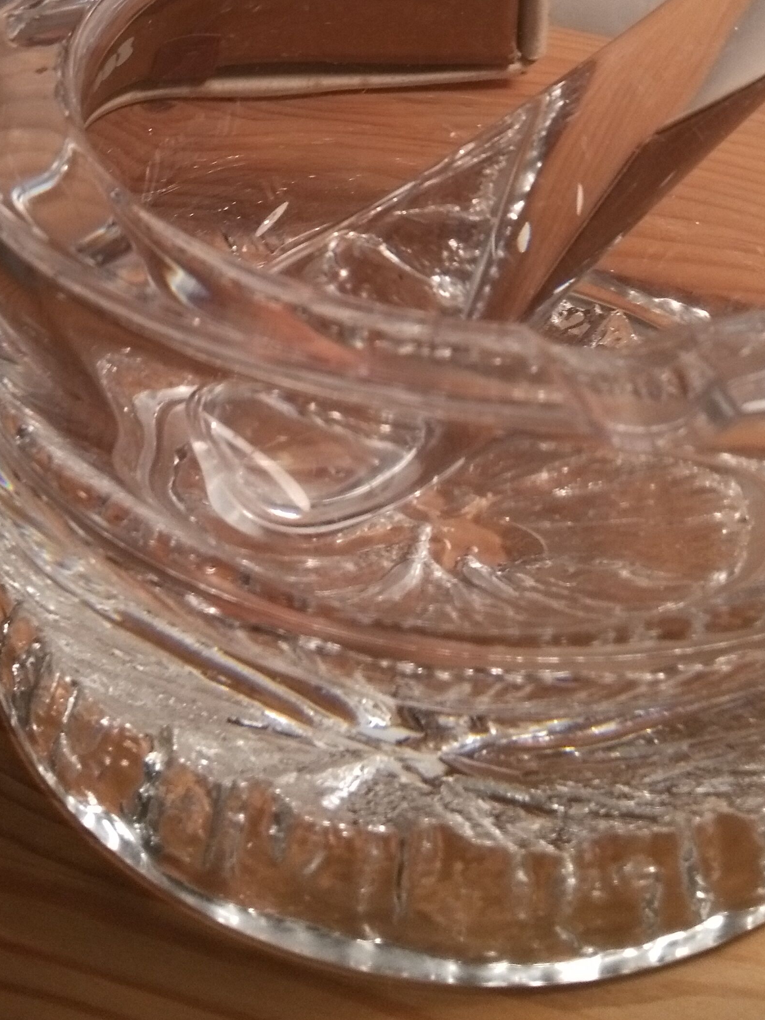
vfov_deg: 33.0
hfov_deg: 26.6
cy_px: 92
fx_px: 1621
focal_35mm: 55
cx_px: 371
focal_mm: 2.96
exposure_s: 1/33
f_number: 2
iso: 275
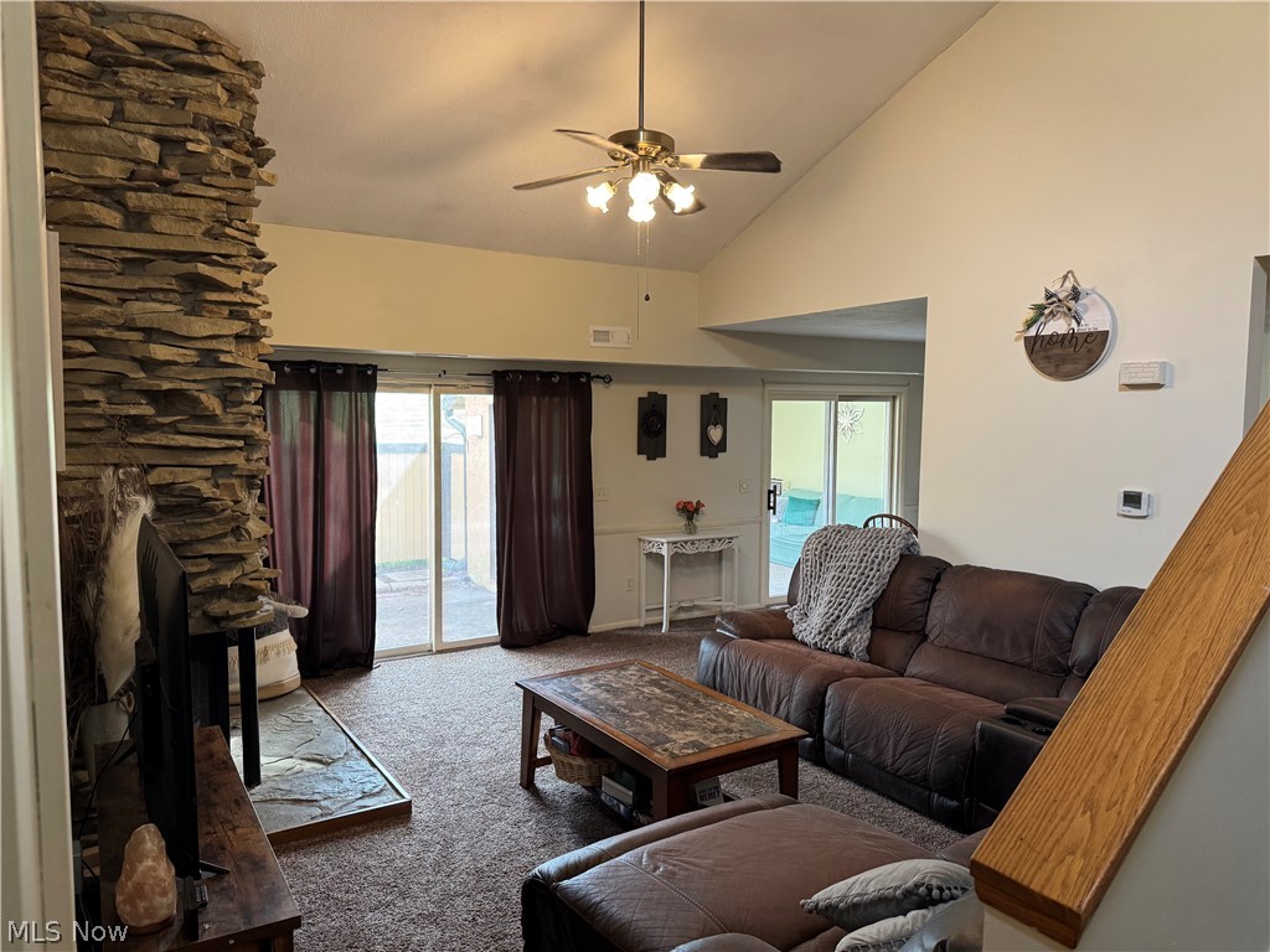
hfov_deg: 71.6
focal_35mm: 24
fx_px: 881
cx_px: 635
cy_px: 476
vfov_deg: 56.8
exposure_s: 1/60
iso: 250
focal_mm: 6.76
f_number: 1.78
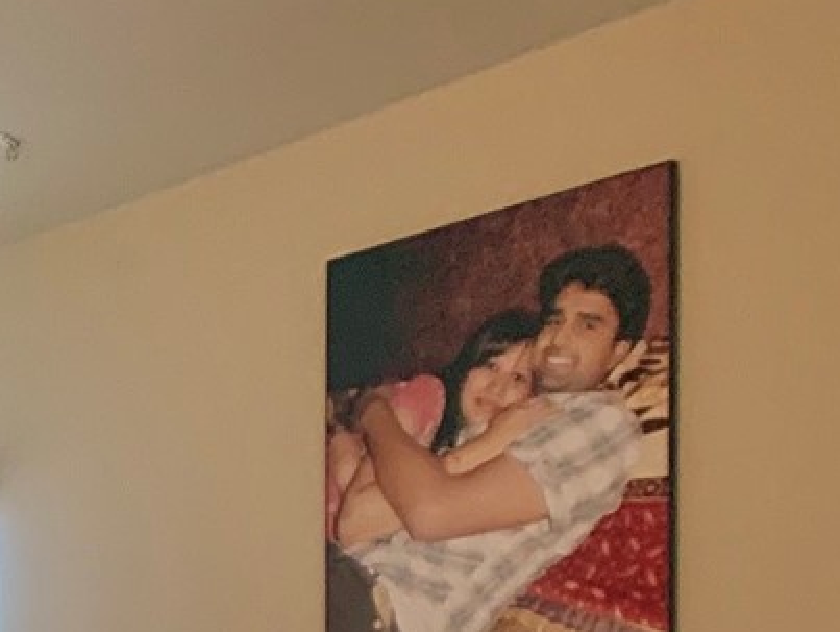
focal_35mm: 132
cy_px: 878
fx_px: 3206
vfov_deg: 10.9
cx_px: -750
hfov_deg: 13.2
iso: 80
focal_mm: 4.25
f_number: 1.8
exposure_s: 1/60
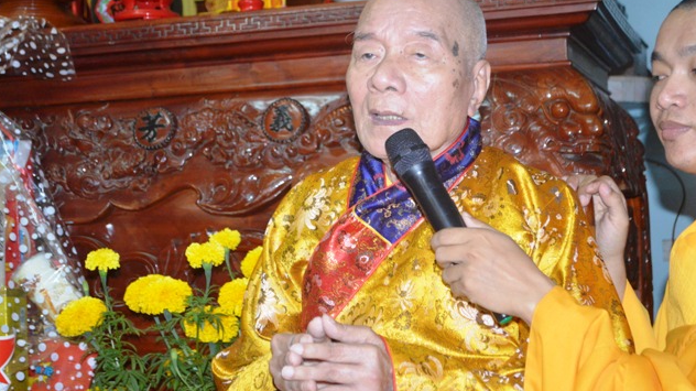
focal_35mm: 70
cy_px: 167
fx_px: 1291
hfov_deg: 30.2
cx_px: 345
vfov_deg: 17.2
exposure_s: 1/60
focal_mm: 44
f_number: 5.3
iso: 2200
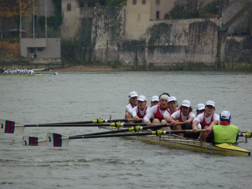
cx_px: 126
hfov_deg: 4.1
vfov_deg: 3.1
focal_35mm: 486
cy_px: 94
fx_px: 3538
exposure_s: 1/500
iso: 640
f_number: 4.4
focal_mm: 86.4
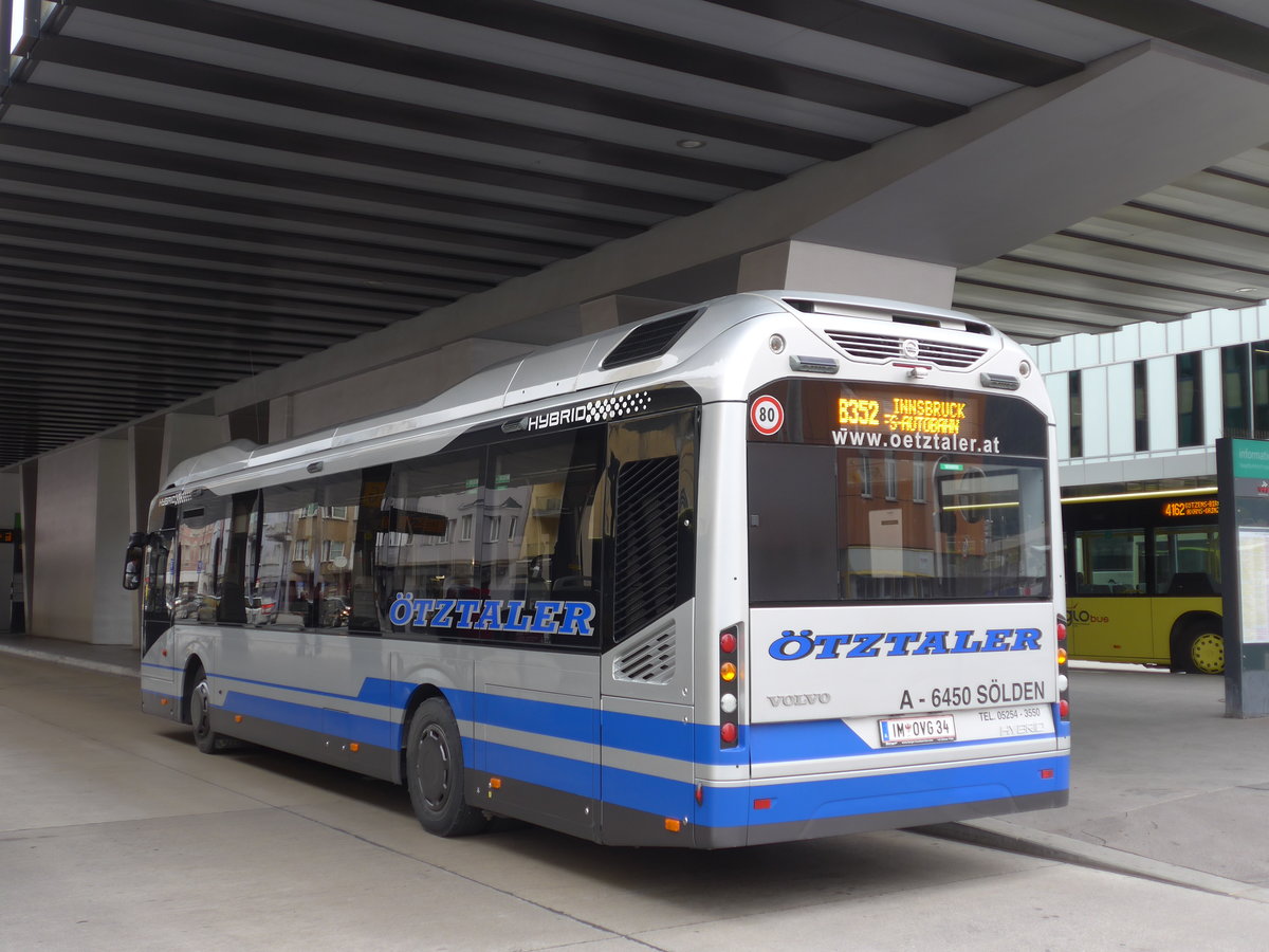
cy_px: 476
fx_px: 1503
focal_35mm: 41
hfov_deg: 45.8
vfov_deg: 35.1
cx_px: 634
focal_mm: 8.4
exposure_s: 1/125
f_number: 2.6
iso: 80
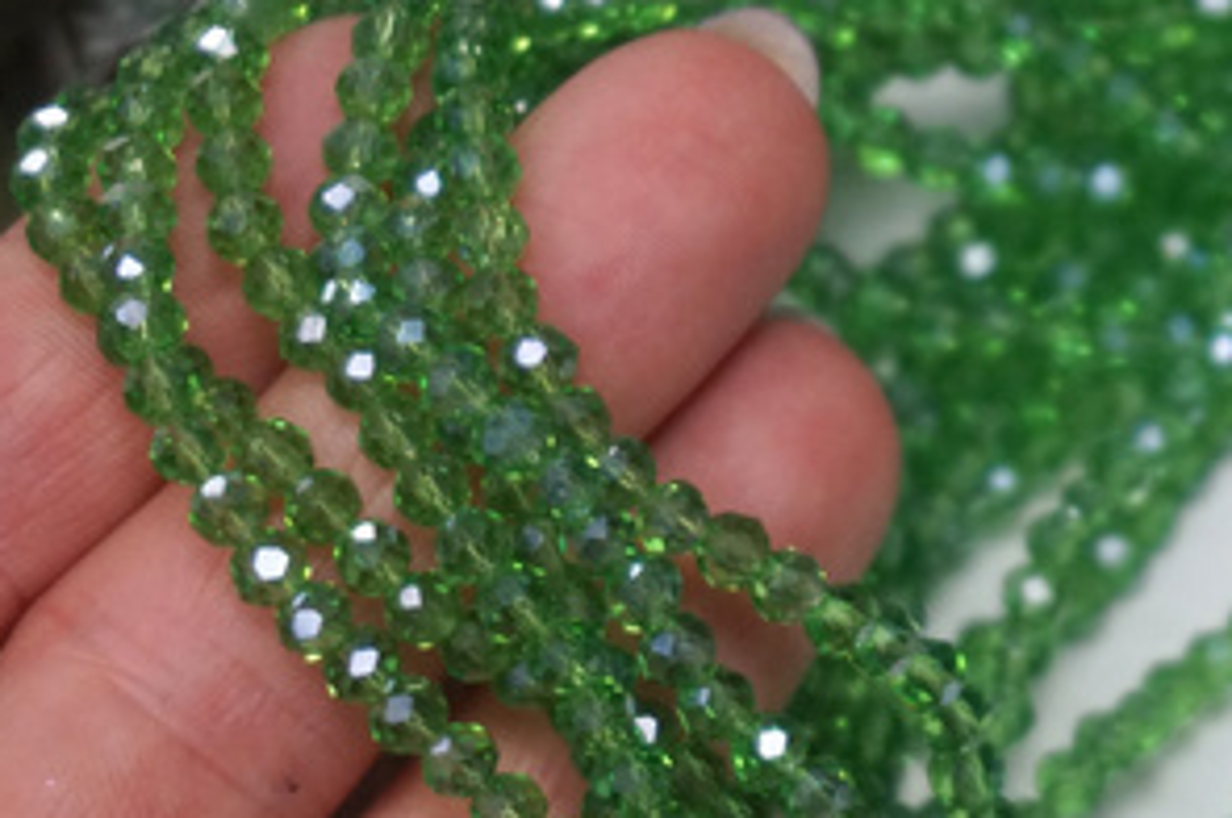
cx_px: 785
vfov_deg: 12.4
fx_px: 3760
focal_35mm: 110
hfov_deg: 18.6
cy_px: 451
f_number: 5.6
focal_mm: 48
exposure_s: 1/80
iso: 2000
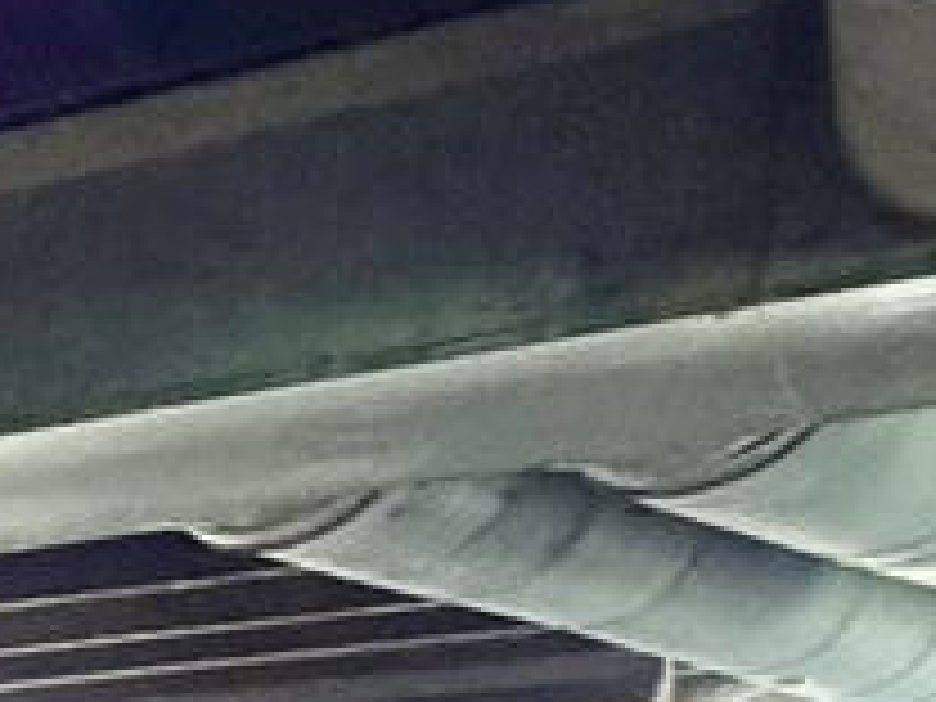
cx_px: -1642
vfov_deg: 13.1
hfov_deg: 12.5
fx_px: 2623
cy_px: 1431
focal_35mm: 97
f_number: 2.2
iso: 1250
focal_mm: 2.22
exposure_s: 1/60
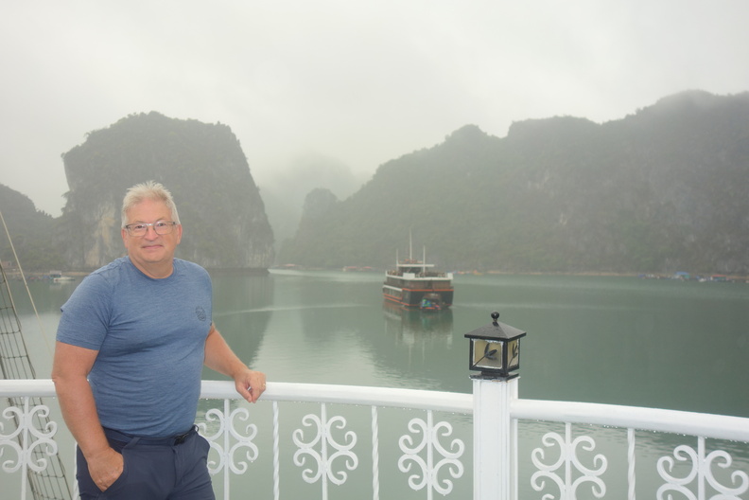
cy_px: 250
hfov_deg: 49.6
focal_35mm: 39
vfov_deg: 34.2
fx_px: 811
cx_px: 374
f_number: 2.8
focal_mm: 14.4
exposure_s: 1/80
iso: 125
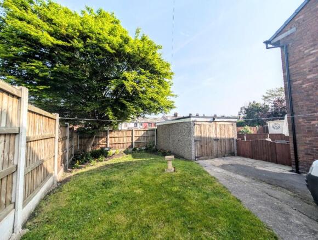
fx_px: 110
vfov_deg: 94.7
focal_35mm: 12
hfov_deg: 110.4
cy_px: 120
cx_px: 159
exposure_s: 1/2725
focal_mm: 2.02
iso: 53
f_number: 1.7
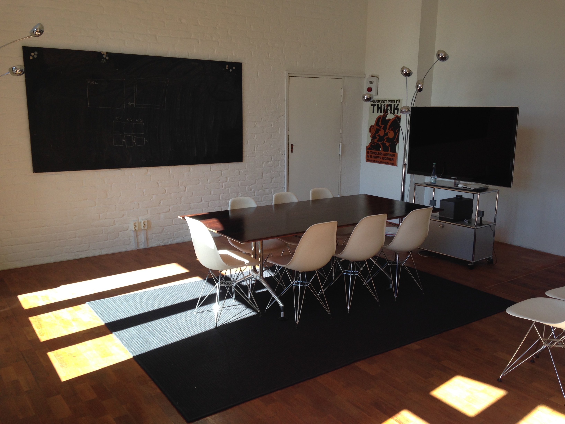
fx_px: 539
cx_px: 282
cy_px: 212
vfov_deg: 42.9
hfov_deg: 55.4
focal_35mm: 33
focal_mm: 4.12
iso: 64
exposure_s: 1/120
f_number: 2.4
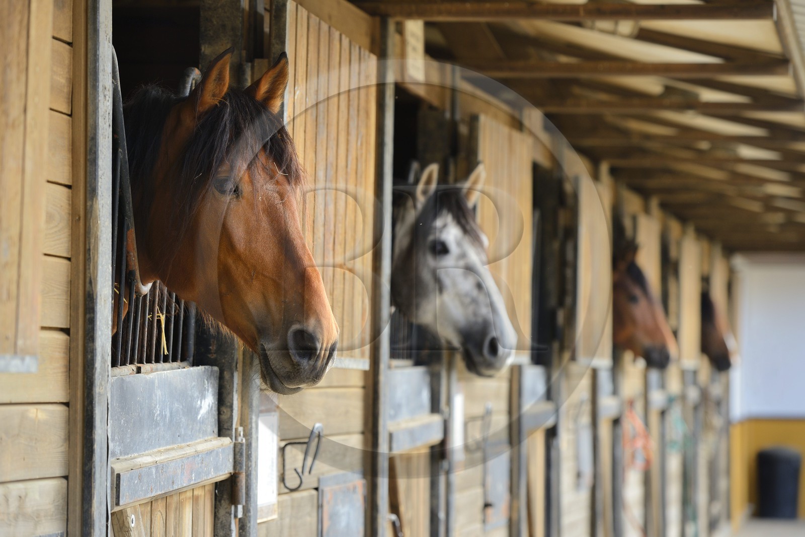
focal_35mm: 125
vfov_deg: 11.0
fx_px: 2794
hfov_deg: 16.4
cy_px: 268
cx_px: 402
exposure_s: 1/400
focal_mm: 125
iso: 400
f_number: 4.5
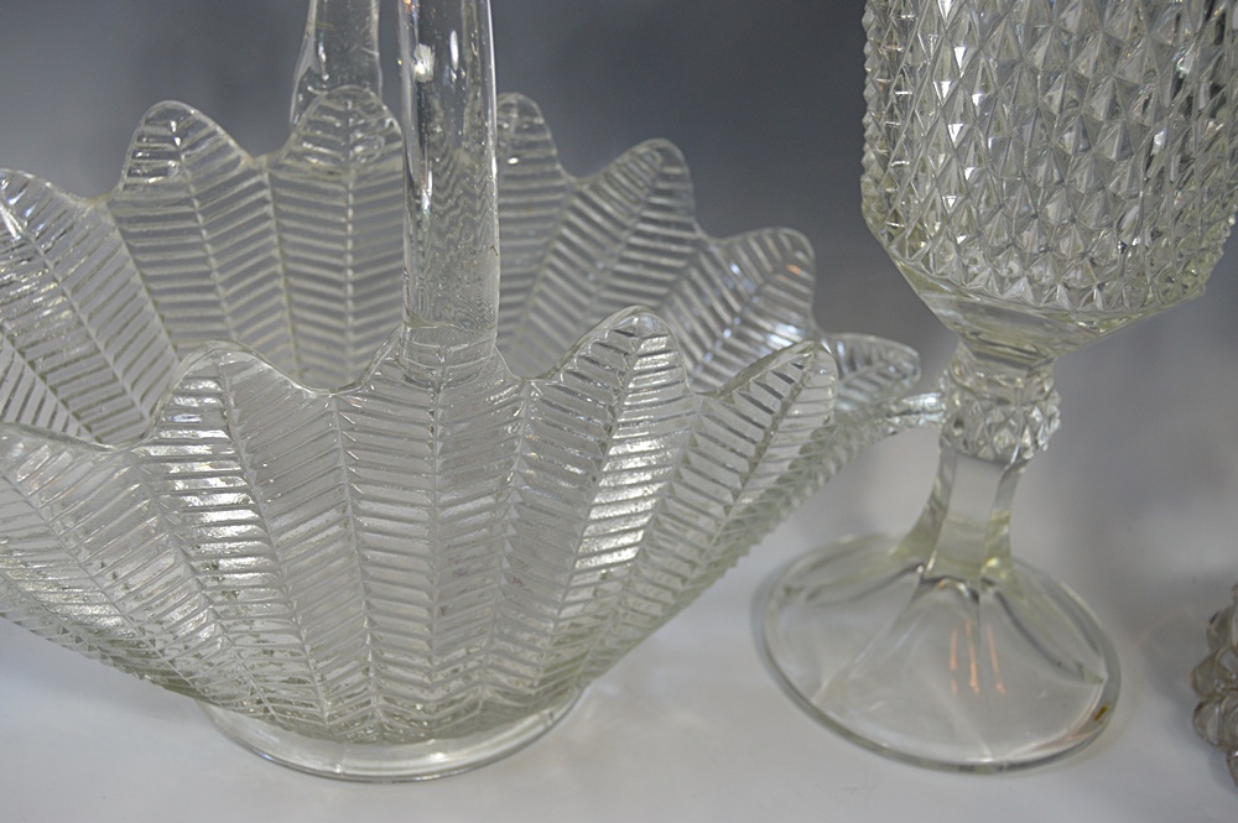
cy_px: 412
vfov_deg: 28.0
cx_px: 619
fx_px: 1649
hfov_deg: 41.1
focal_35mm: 48
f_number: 5
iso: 400
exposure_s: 1/100
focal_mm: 32
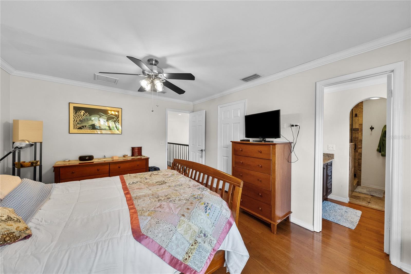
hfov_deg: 108.3
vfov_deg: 85.5
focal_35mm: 13
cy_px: 137
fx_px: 148
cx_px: 206
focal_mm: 13
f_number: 9
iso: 640
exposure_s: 1/10
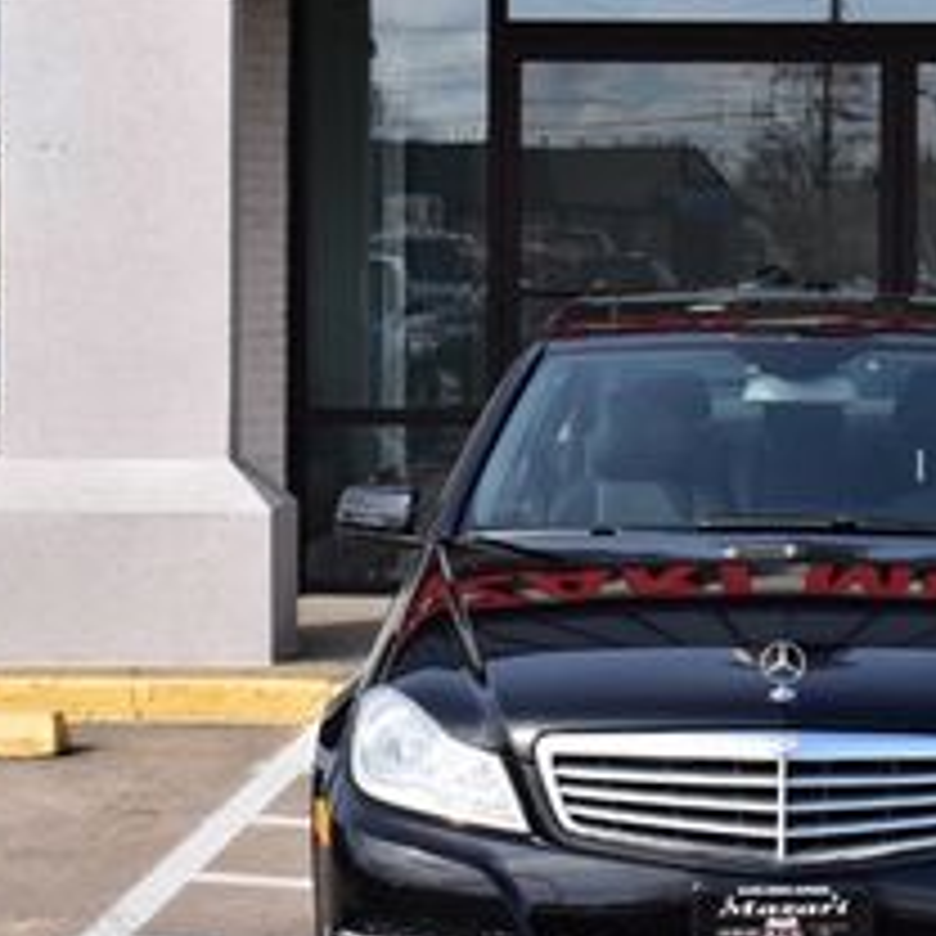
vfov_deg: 14.3
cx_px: 801
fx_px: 3711
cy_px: 292
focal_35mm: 121
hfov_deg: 14.3
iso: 400
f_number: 11
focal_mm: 31
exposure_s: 1/500
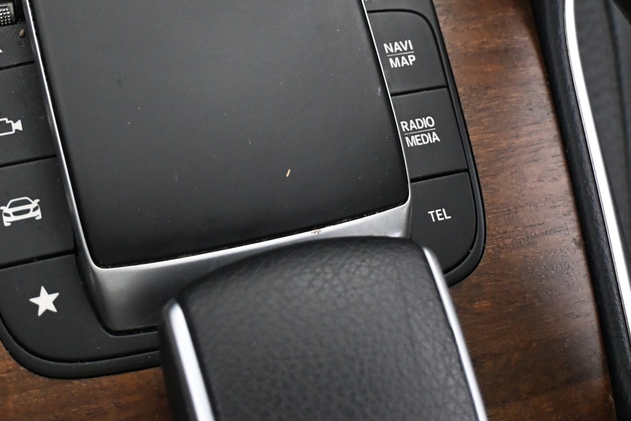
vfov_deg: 23.8
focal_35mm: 56
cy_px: 75
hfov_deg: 35.2
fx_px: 980
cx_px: 191
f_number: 4
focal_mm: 21
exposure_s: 1/30
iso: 4000
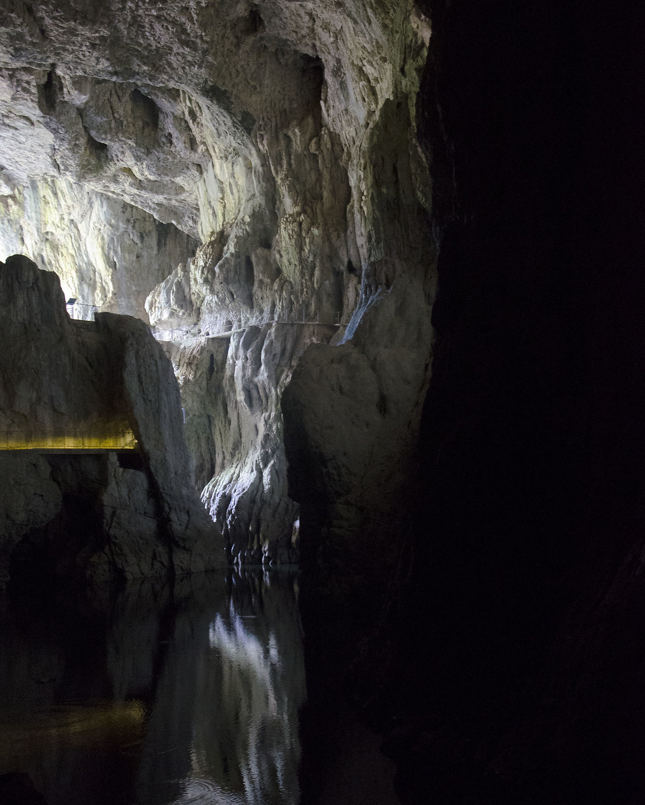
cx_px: 261
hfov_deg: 37.2
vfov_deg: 45.8
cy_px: 382
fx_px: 954
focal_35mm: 40
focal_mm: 18
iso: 2000
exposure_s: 1/20
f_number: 3.5
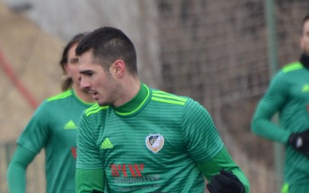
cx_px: -53
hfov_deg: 1.8
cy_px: 249
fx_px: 9590
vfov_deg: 1.2
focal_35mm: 1139
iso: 500
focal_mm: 300
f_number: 5.6
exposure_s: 1/1000
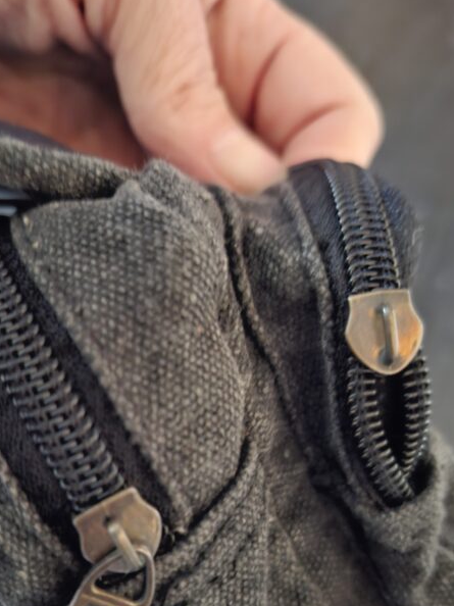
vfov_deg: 57.5
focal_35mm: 31
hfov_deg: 45.2
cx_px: 185
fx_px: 542
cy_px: 387
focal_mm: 5.54
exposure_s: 1/9
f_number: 1.8
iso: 1250
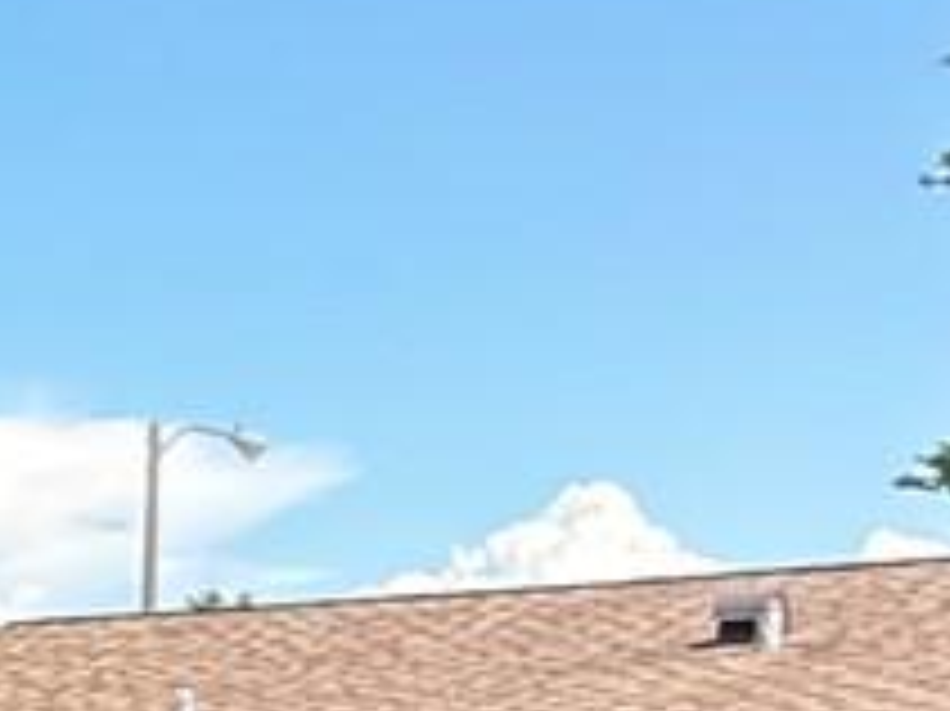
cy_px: 1192
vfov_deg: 12.9
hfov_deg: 17.0
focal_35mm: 106
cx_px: -414
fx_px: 2907
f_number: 2.2
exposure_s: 1/279
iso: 64
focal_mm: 2.22
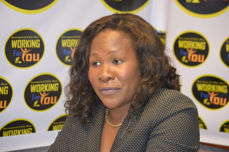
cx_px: 114
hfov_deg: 18.2
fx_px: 715
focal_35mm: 112
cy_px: 76
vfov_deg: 12.2
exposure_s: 1/60
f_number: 4.2
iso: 1800
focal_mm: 75
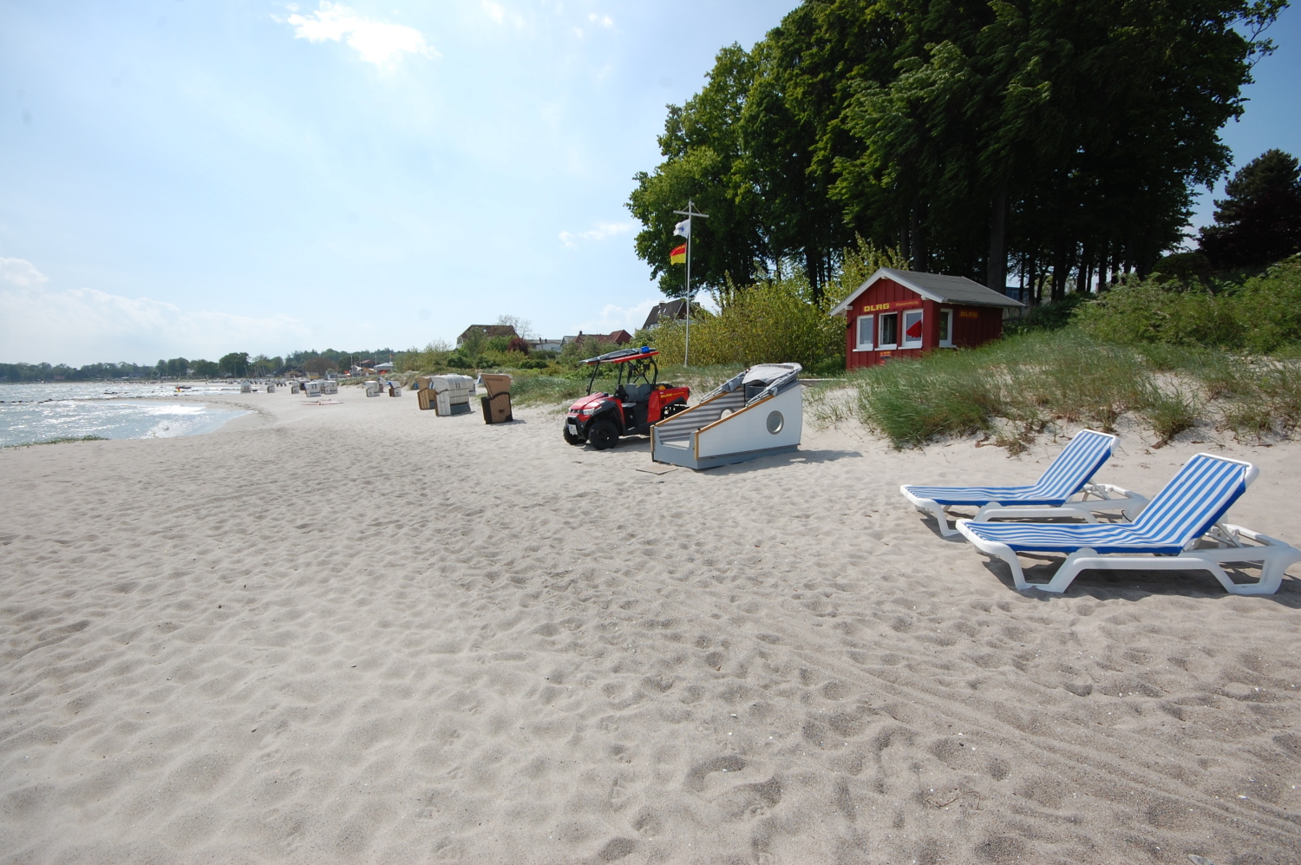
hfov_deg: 95.0
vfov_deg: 71.9
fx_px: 596
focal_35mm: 16
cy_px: 432
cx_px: 650
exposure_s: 1/400
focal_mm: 11
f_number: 10
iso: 200
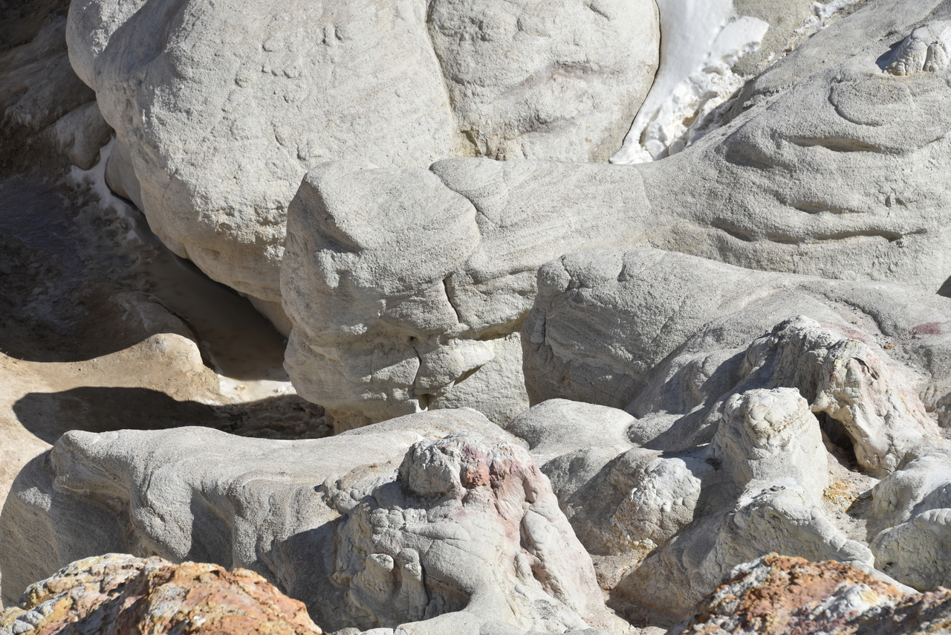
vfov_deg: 8.1
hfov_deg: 12.1
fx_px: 4492
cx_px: 476
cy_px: 318
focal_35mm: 170
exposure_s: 1/400
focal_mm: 170
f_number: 9
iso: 100
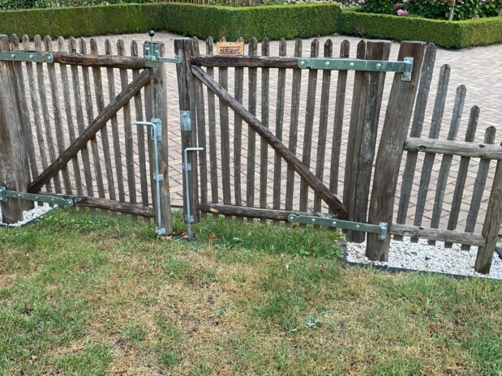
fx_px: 522
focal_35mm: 36
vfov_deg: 39.6
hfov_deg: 51.2
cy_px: 207
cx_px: 214
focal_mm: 3
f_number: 1.8
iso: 20
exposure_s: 1/120
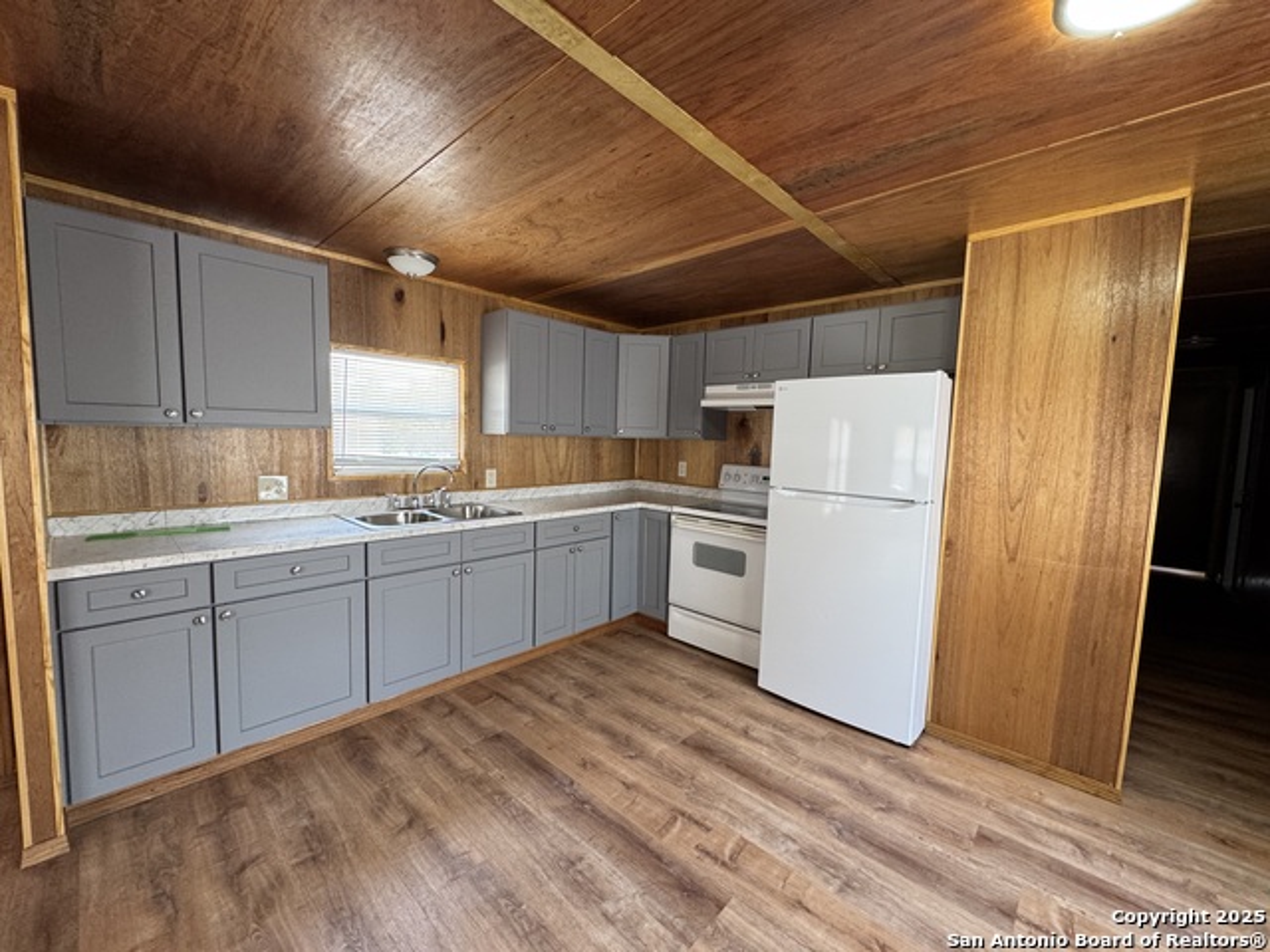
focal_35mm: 14
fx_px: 514
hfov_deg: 102.1
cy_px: 476
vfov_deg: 85.7
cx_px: 635
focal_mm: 2.22
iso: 160
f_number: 2.2
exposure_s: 1/60
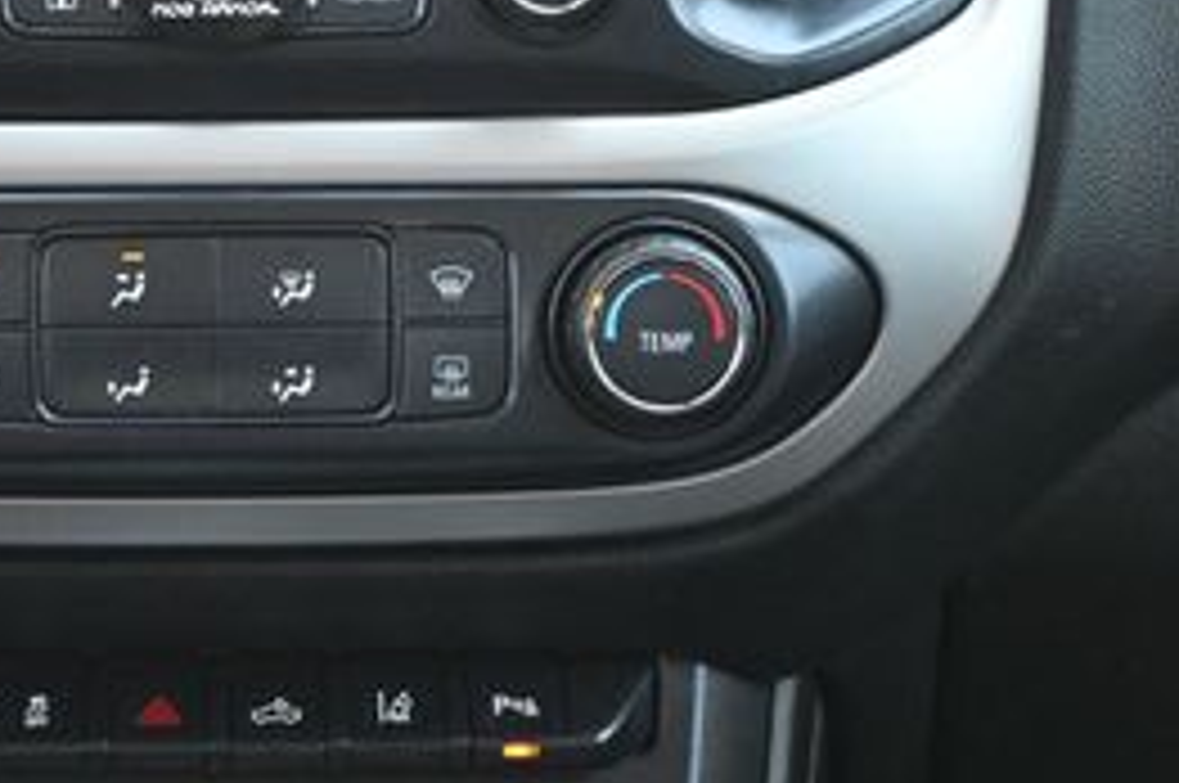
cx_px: 216
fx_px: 4194
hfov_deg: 15.9
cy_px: 94
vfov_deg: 10.6
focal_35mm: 128
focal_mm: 35
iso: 2000
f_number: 5.3
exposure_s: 1/125
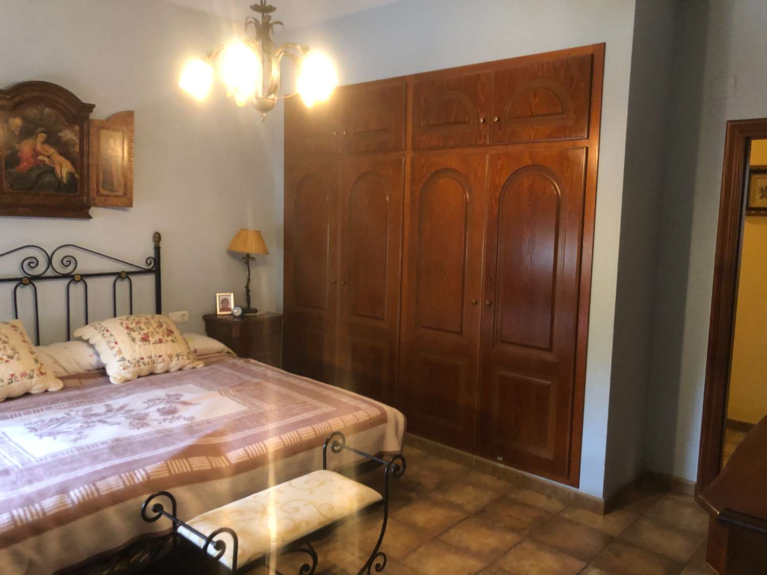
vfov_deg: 49.7
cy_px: 288
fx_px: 620
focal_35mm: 28
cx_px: 384
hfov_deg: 63.4
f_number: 1.8
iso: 100
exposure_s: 1/9
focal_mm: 3.99
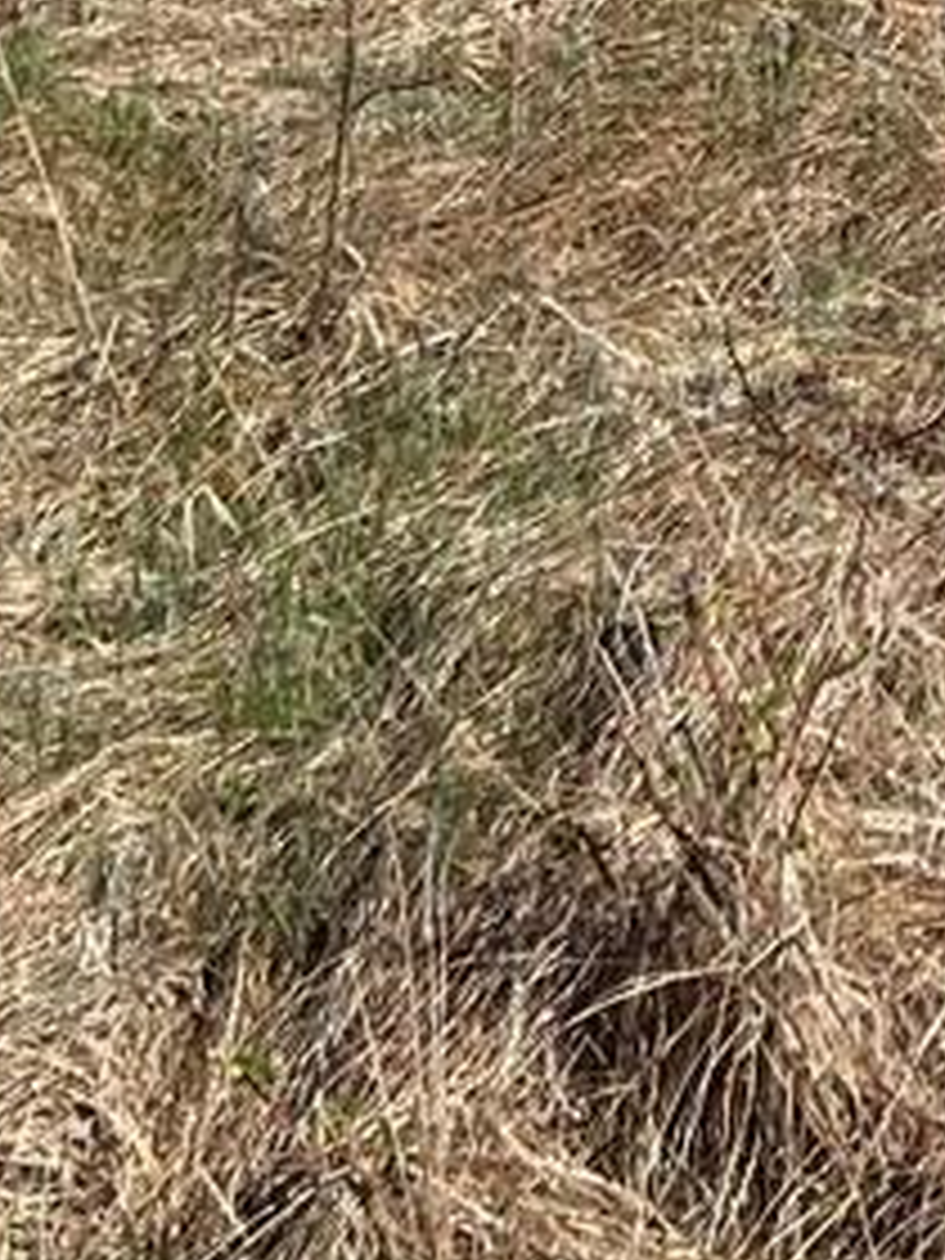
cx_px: 1300
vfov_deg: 9.5
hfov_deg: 7.8
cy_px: -1714
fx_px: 6807
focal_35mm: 187
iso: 50
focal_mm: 5.7
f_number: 1.5
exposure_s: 1/4630
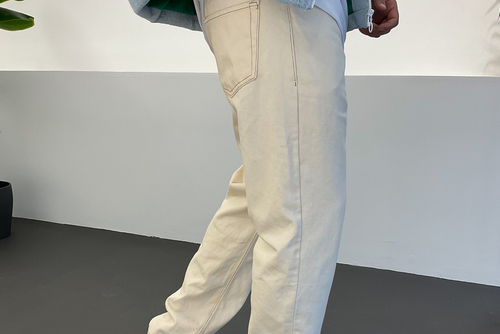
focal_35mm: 41
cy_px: 240
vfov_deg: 32.2
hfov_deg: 47.4
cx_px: 251
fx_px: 569
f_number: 1.8
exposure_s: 1/100
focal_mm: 3
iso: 50
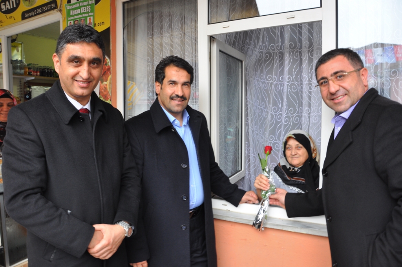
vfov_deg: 47.8
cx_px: 201
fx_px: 301
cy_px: 134
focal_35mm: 27
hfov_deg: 67.4
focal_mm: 18
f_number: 5
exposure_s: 1/25
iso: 400
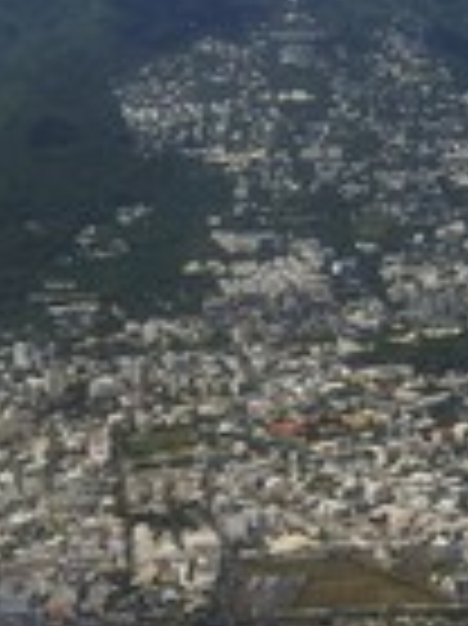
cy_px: 149
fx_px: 2203
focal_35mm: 122
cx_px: 832
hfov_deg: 11.3
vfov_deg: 16.1
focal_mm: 42
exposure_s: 1/800
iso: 200
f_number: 7.1
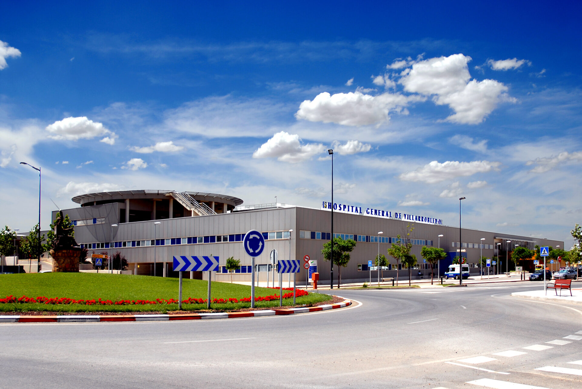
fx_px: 583
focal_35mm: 36
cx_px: 291
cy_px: 194
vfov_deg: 37.0
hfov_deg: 53.1
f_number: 4.5
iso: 100
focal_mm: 24
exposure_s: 1/800
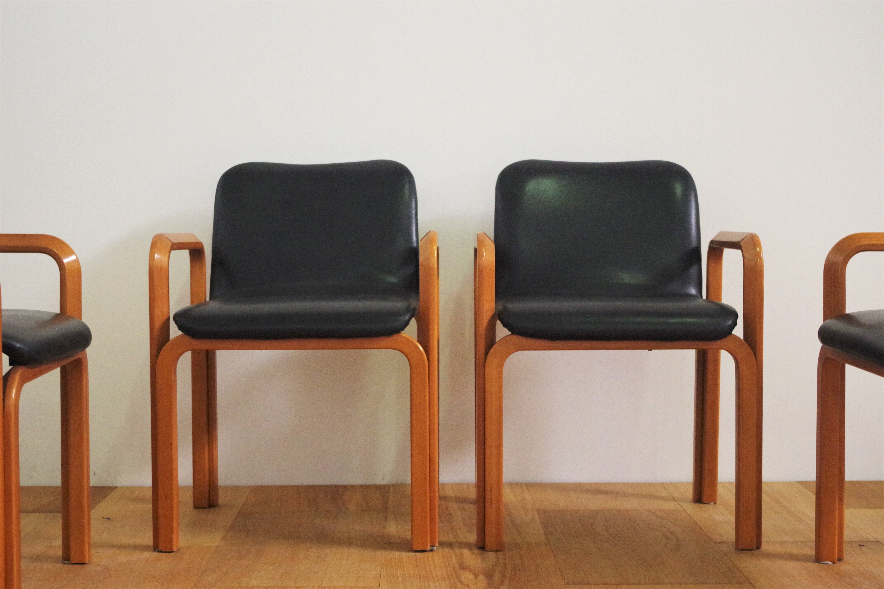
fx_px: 1400
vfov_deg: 23.8
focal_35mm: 57
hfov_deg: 35.1
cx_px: 442
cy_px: 294
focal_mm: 37.5
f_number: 4.5
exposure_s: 1/80
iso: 3200
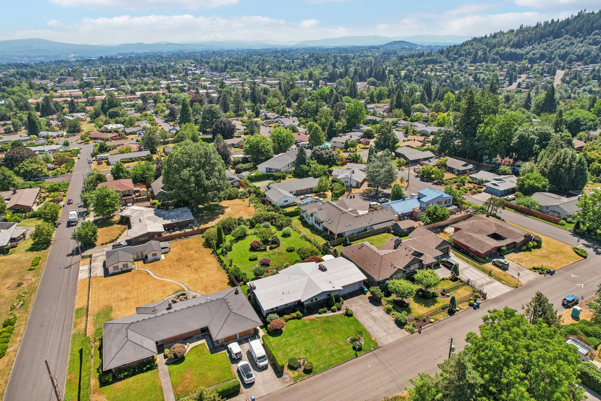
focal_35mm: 22
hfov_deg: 78.6
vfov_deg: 57.2
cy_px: 200
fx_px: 367
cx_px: 300
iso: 110
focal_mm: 8.4
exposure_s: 1/400
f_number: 2.8
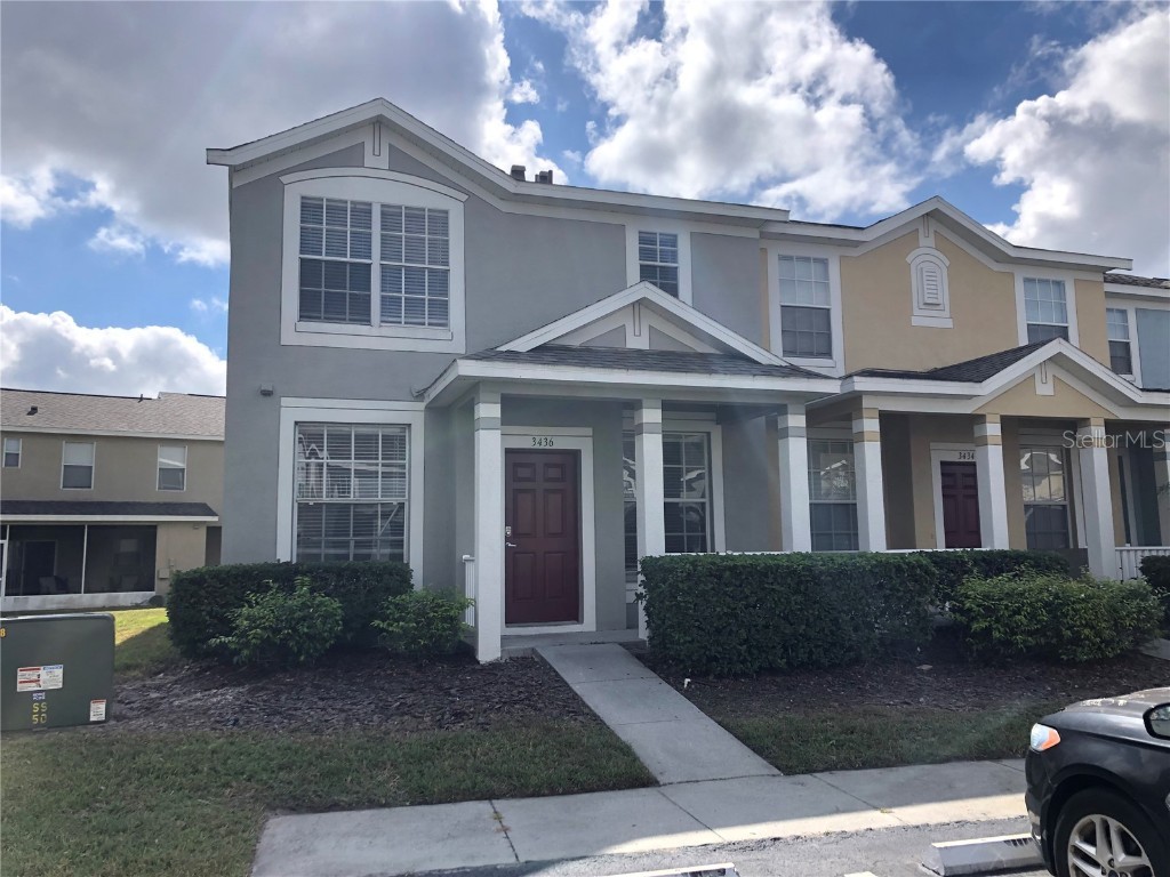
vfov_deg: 49.7
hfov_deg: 63.4
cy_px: 438
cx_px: 585
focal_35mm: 28
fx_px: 946
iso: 20
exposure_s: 1/2088
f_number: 1.8
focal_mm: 3.99
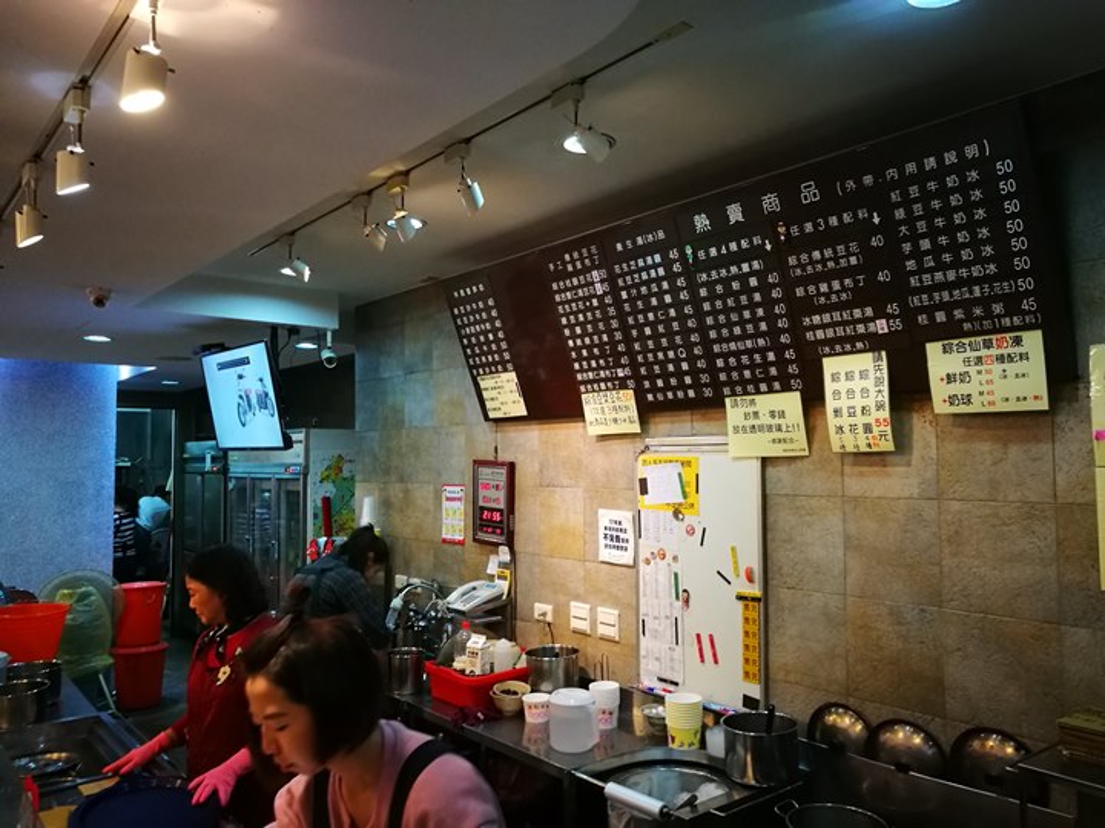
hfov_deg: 65.3
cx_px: 552
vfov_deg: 51.4
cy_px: 414
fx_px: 862
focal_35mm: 27
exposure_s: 1/24
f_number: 2.2
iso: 400
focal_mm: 4.5
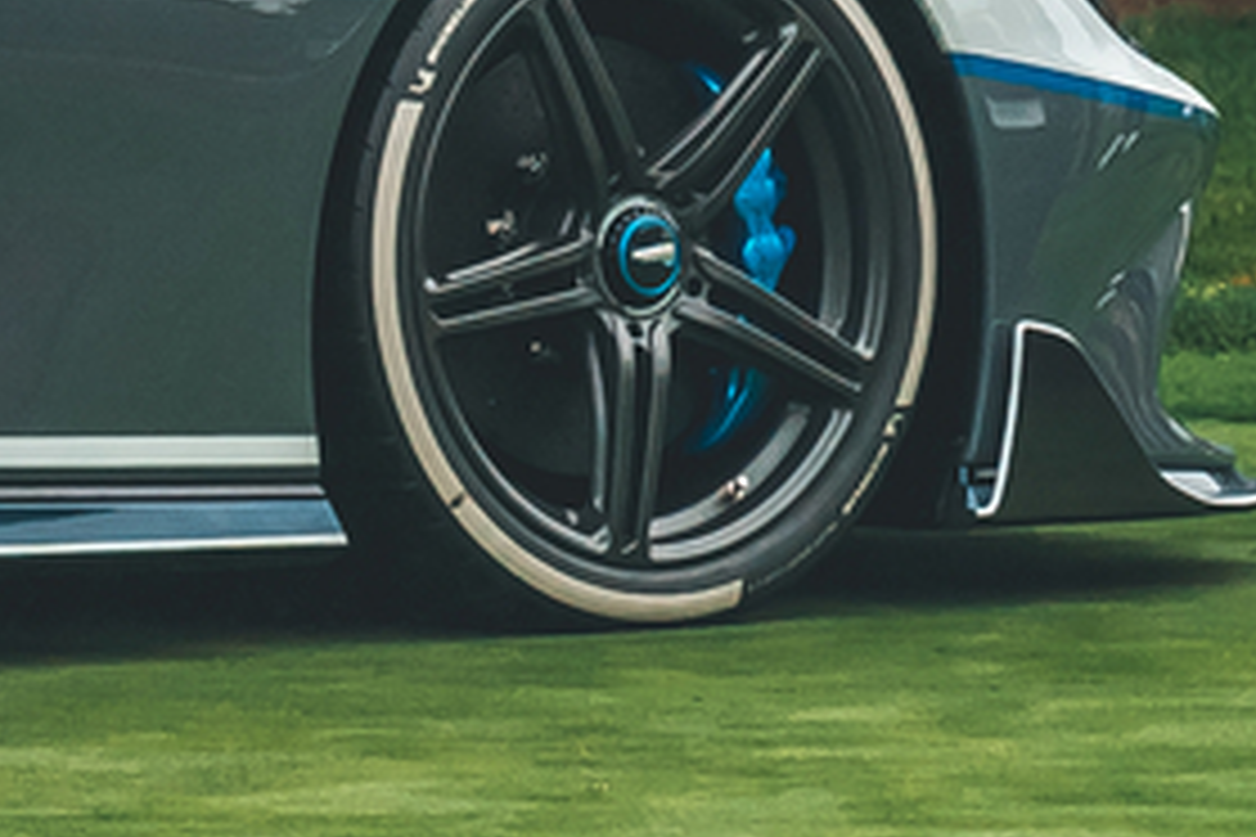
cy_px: -189
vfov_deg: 2.1
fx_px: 22711
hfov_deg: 3.1
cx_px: -1310
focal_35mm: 651
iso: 400
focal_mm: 105
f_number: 4
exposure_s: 1/250
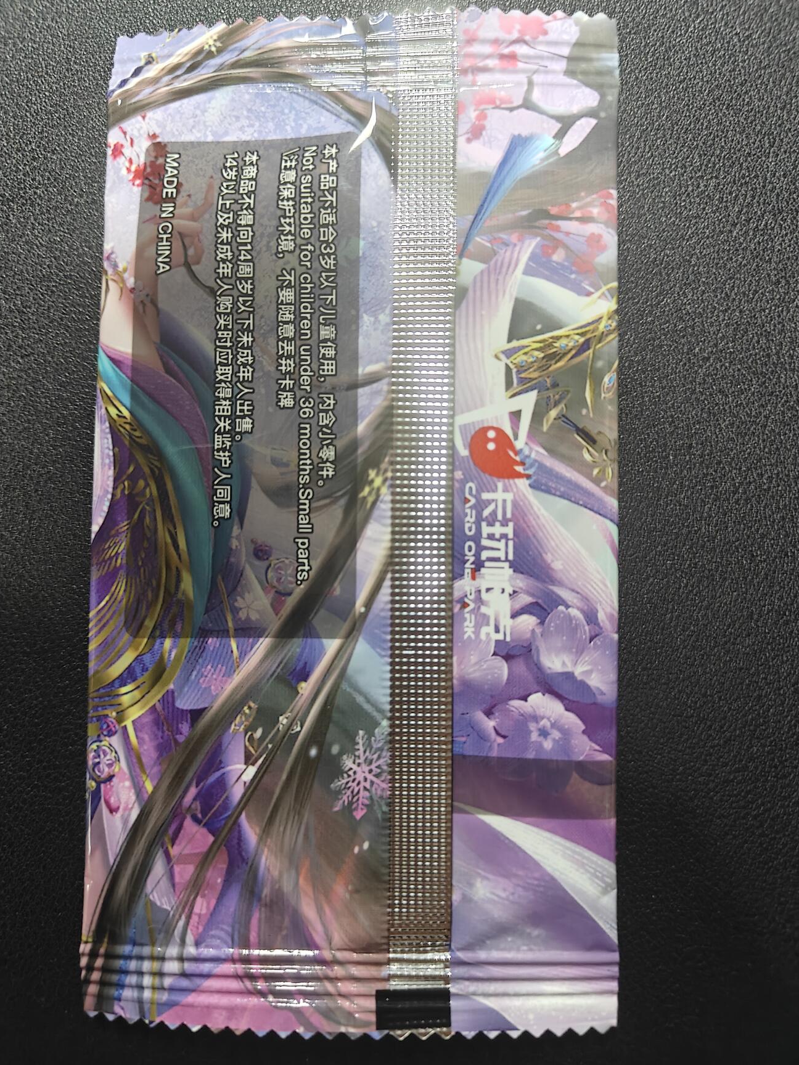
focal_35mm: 25
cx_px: 391
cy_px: 512
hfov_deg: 54.9
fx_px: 769
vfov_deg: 69.4
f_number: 1.8
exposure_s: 1/50
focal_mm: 5.59
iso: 160
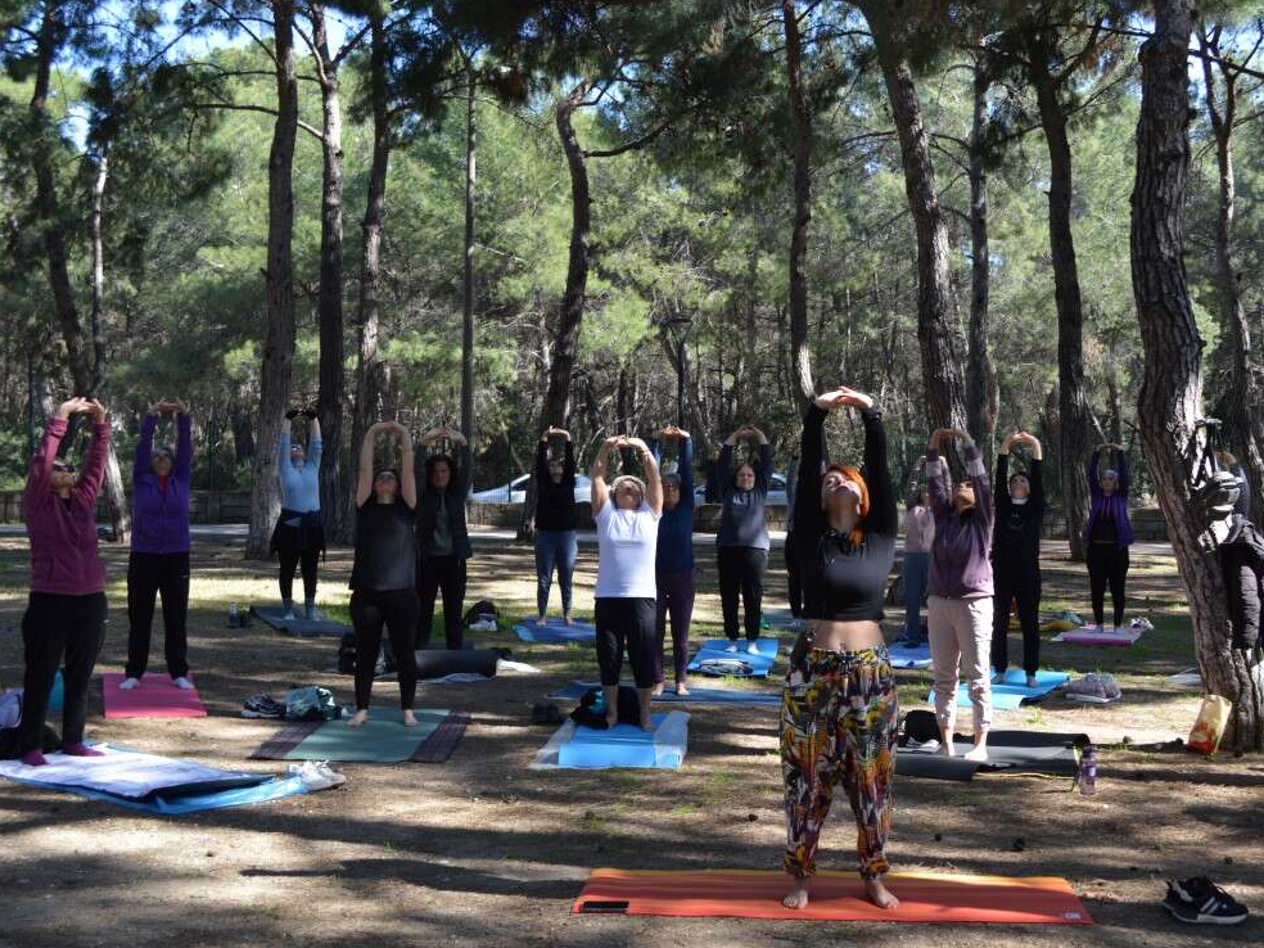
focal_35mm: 44
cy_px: 475
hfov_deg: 42.8
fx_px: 1607
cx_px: 735
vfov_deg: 32.9
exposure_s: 1/125
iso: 180
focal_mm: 26
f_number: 5.6
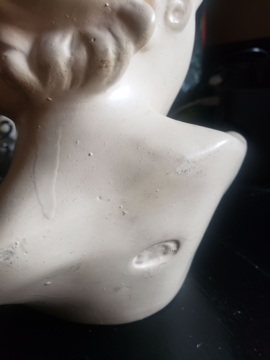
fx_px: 270
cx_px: 135
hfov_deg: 53.1
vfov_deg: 67.3
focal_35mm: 26
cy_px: 180
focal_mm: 4.3
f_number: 2.4
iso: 320
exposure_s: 1/50
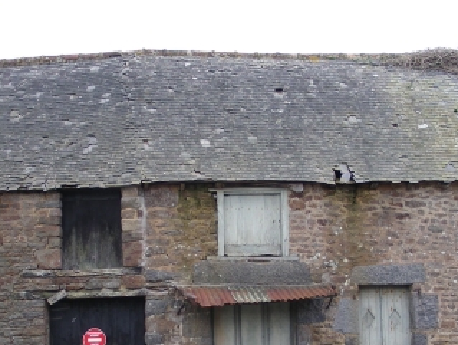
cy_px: 282
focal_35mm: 94
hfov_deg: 20.8
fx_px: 1245
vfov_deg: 15.6
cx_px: 197
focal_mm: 7.4
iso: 50
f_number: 3.5
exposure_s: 1/45.4
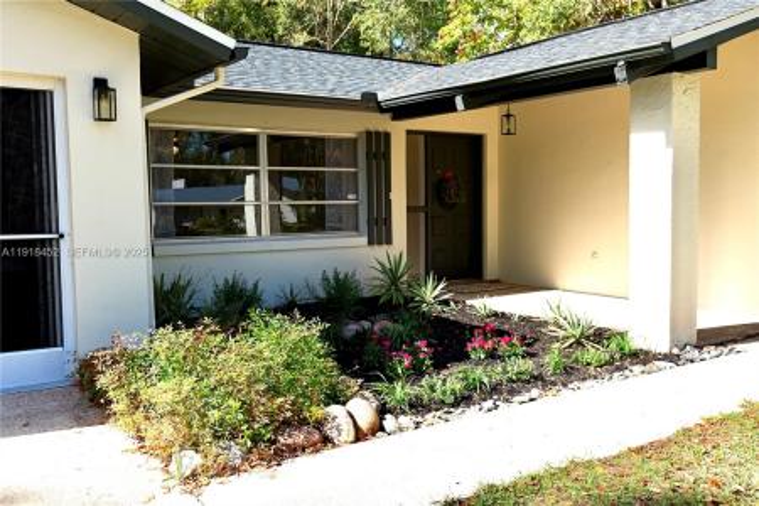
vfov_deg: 38.9
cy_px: 253
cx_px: 380
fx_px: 717
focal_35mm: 34
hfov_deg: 55.8
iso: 100
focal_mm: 34
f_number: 6.3
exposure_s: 1/250
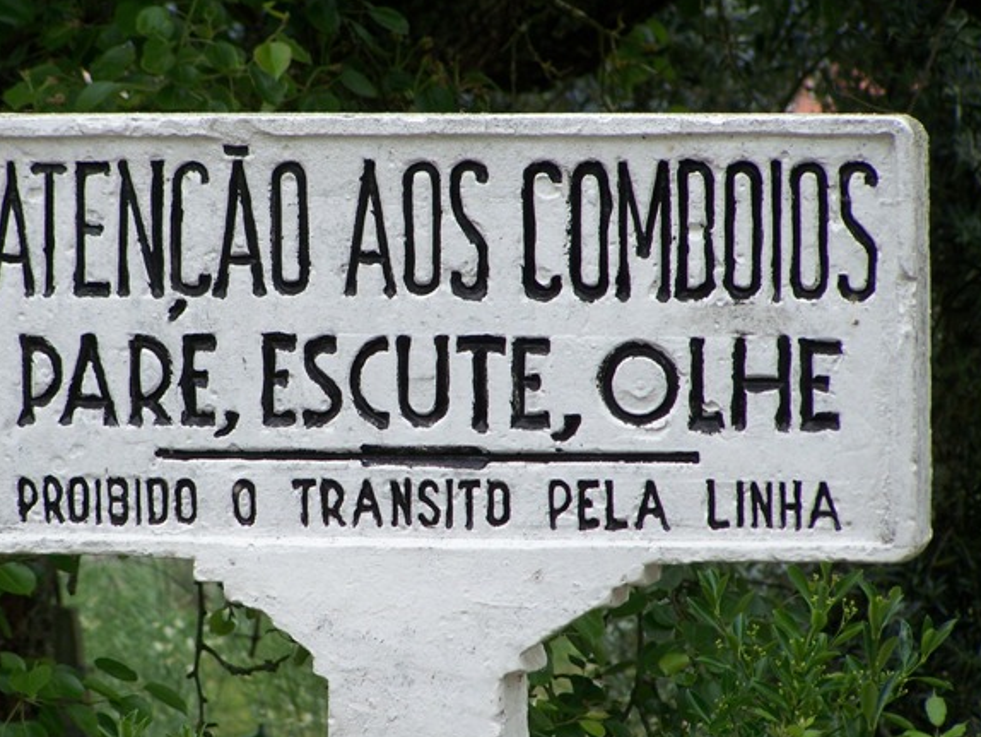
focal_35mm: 280
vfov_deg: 5.3
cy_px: 398
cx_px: 399
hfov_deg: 7.1
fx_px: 7938
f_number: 3.2
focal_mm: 36.2
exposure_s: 1/640
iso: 80
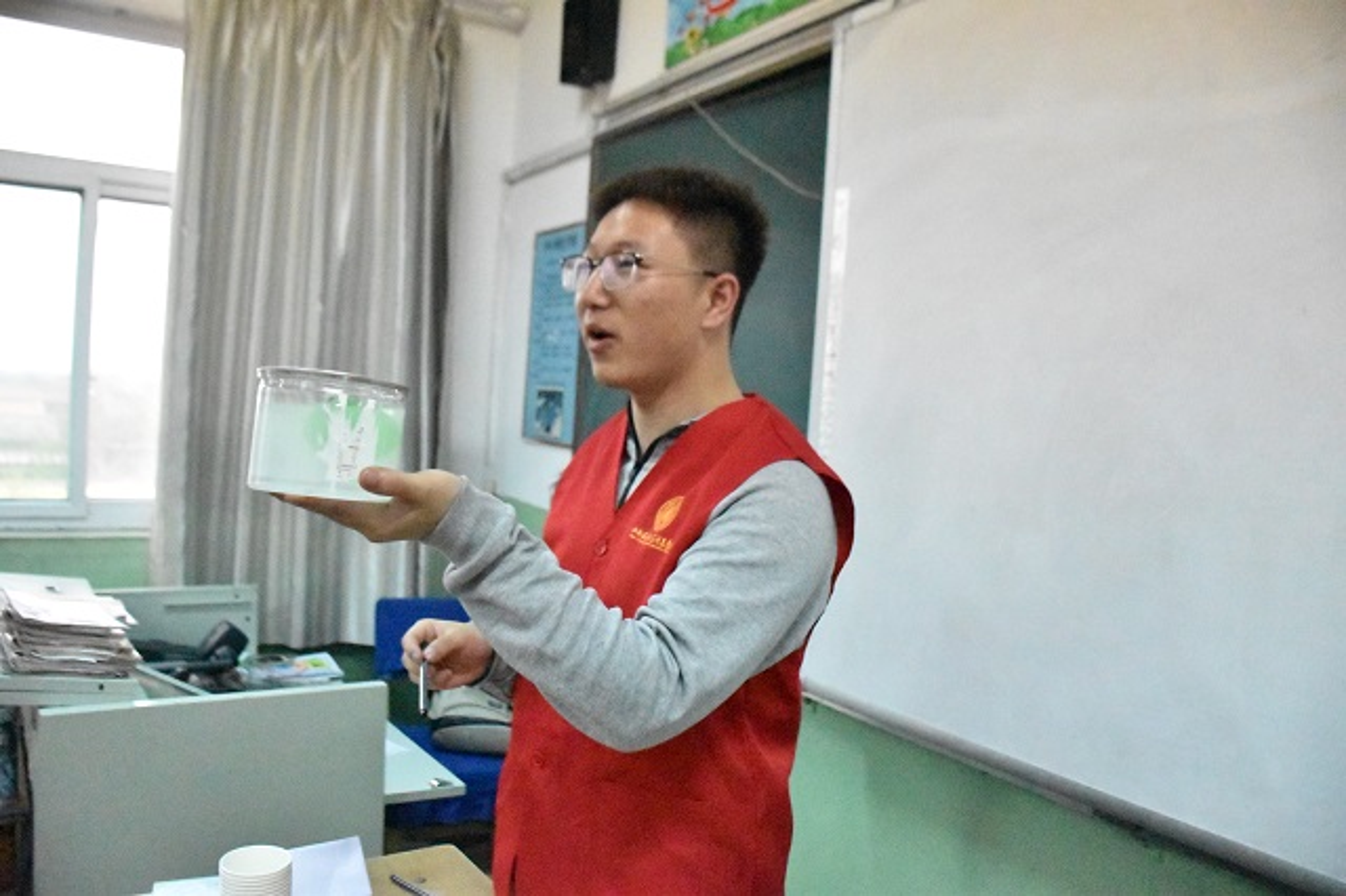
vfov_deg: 47.9
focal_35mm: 27
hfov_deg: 67.4
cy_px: 448
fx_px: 1009
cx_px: 673
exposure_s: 1/640
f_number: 4.5
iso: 25600
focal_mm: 18
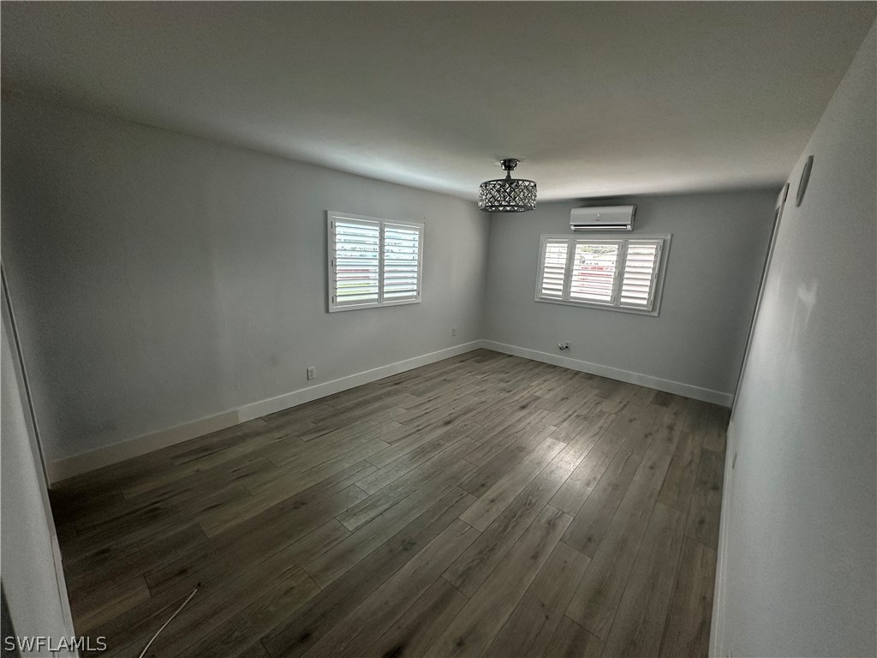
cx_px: 438
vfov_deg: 85.7
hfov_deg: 102.1
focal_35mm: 14
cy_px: 329
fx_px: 355
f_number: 2.2
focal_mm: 2.22
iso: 200
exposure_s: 1/120
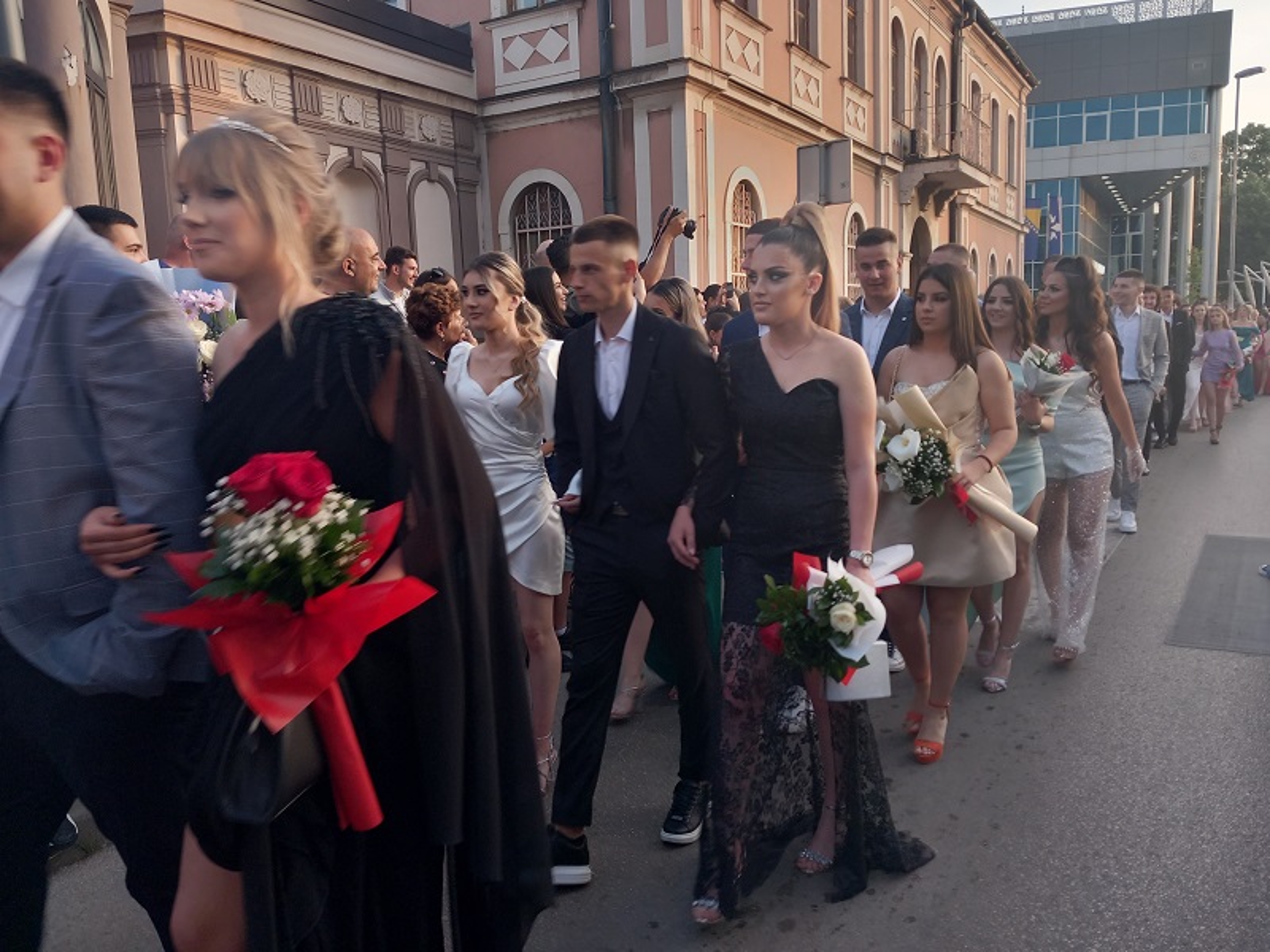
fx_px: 991
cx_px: 635
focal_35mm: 27
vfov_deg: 51.4
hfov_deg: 65.3
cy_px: 476
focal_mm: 4
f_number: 1.8
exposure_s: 1/50
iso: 50
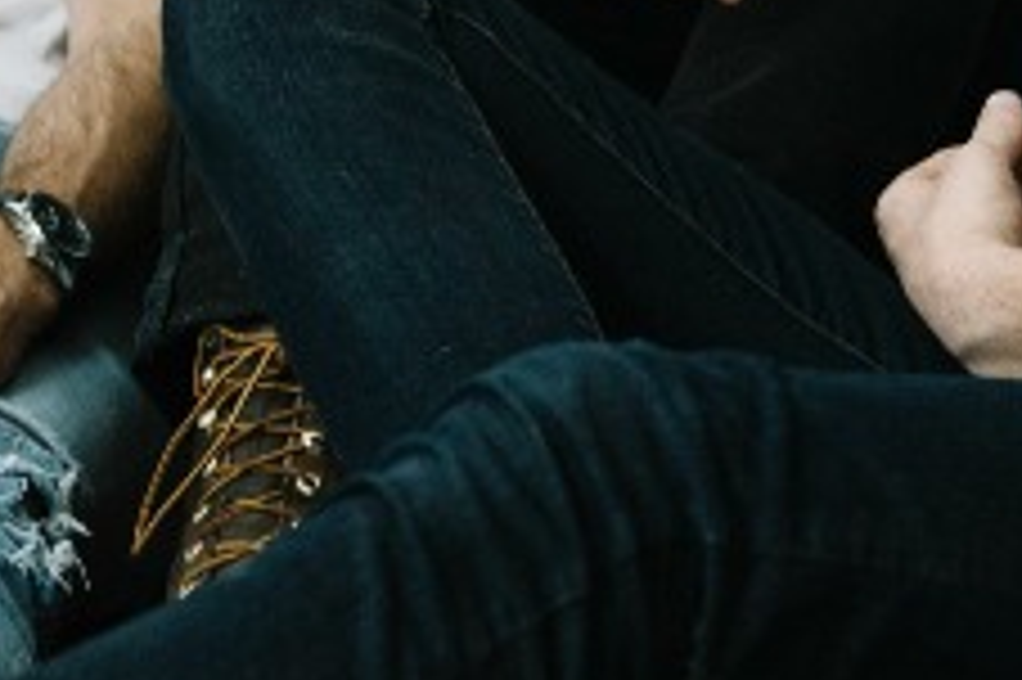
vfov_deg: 8.2
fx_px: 4709
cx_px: 302
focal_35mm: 166
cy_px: -18
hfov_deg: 12.4
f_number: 2.8
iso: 1600
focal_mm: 40
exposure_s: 1/160
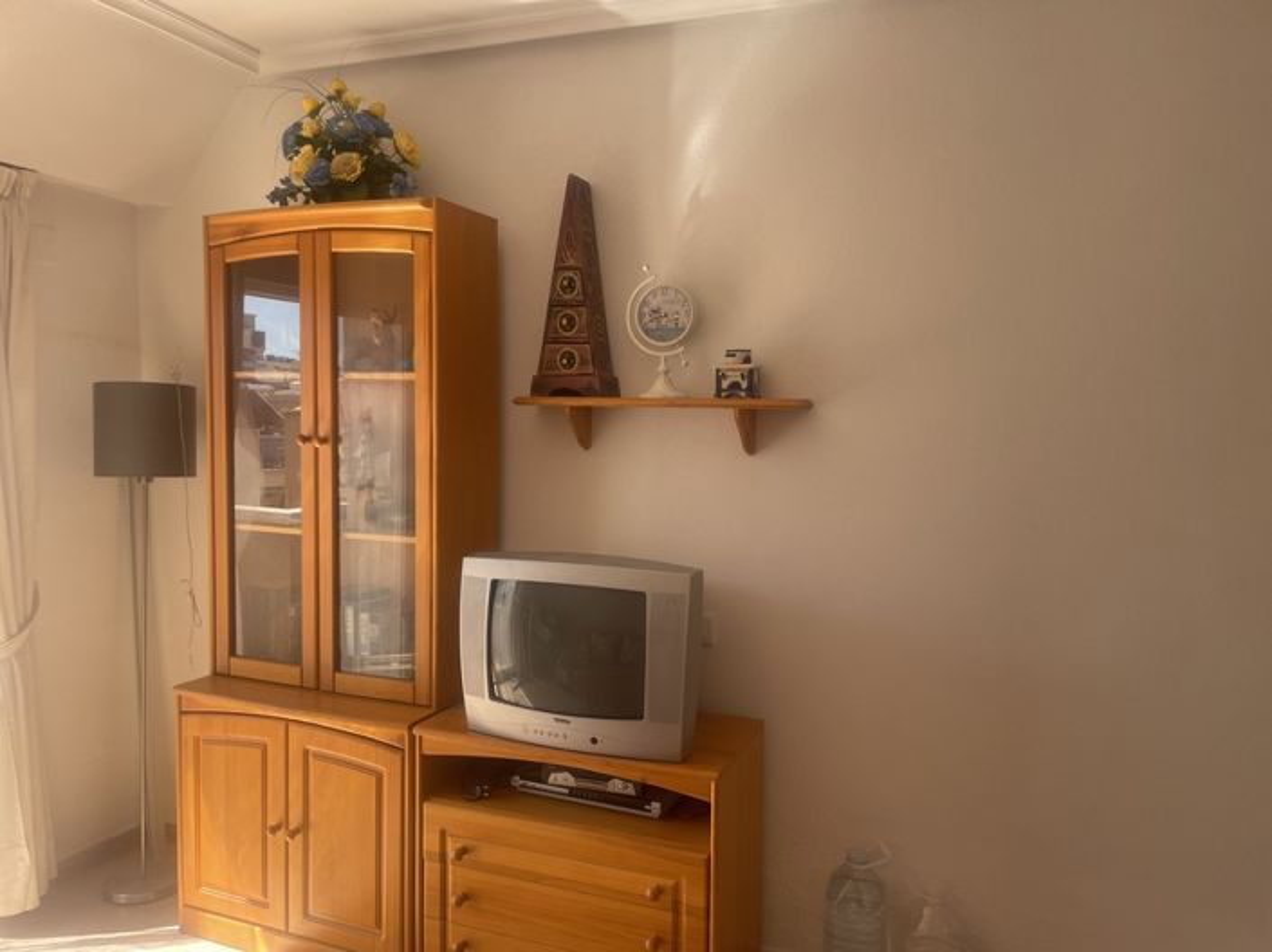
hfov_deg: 67.3
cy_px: 476
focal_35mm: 26
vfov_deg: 53.0
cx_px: 636
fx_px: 955
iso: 32
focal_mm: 4.2
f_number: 1.6
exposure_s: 1/307
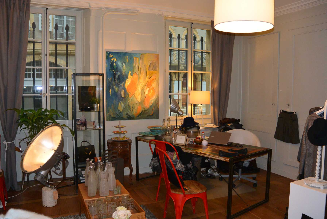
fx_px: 264
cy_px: 110
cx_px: 164
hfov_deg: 63.6
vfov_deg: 45.1
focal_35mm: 29
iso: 900
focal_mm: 11
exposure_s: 1/60
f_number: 3.5
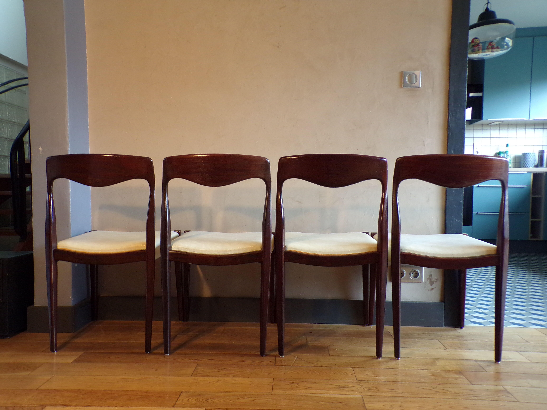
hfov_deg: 63.4
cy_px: 205
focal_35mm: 28
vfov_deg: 49.7
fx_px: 442
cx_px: 274
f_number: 3.1
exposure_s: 1/18
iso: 200
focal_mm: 5
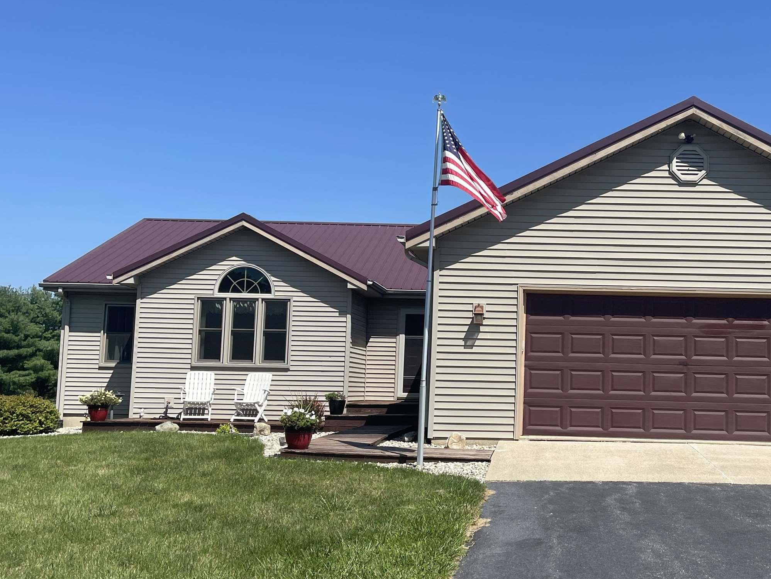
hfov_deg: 45.7
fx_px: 891
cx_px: 544
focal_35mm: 40
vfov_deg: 35.9
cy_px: 310
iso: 32
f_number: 1.6
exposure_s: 1/3788
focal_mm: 5.1
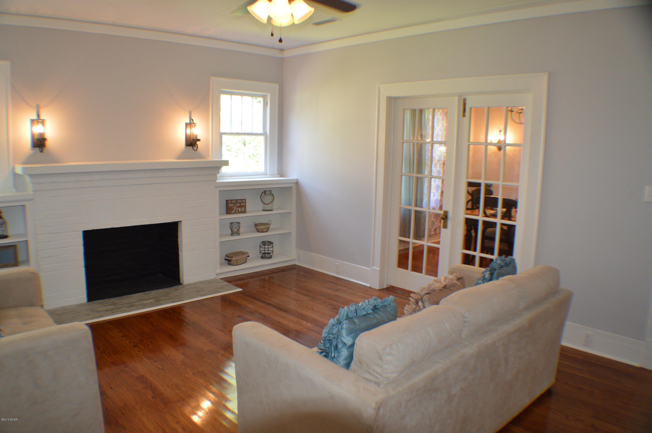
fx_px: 543
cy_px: 216
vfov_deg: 43.5
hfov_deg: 62.0
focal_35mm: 30
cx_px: 326
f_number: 3.8
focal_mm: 20
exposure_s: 1/60
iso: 640
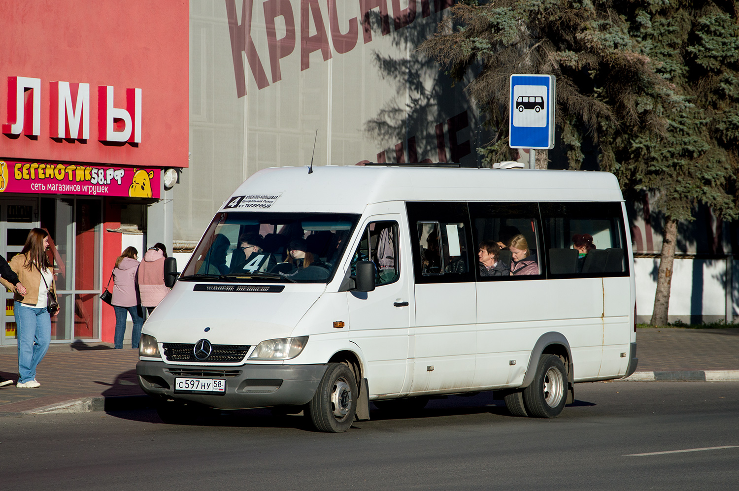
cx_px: 370
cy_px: 246
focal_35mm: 147
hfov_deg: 14.0
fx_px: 3015
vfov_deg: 9.3
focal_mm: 98
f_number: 7.1
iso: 100
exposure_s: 1/1000
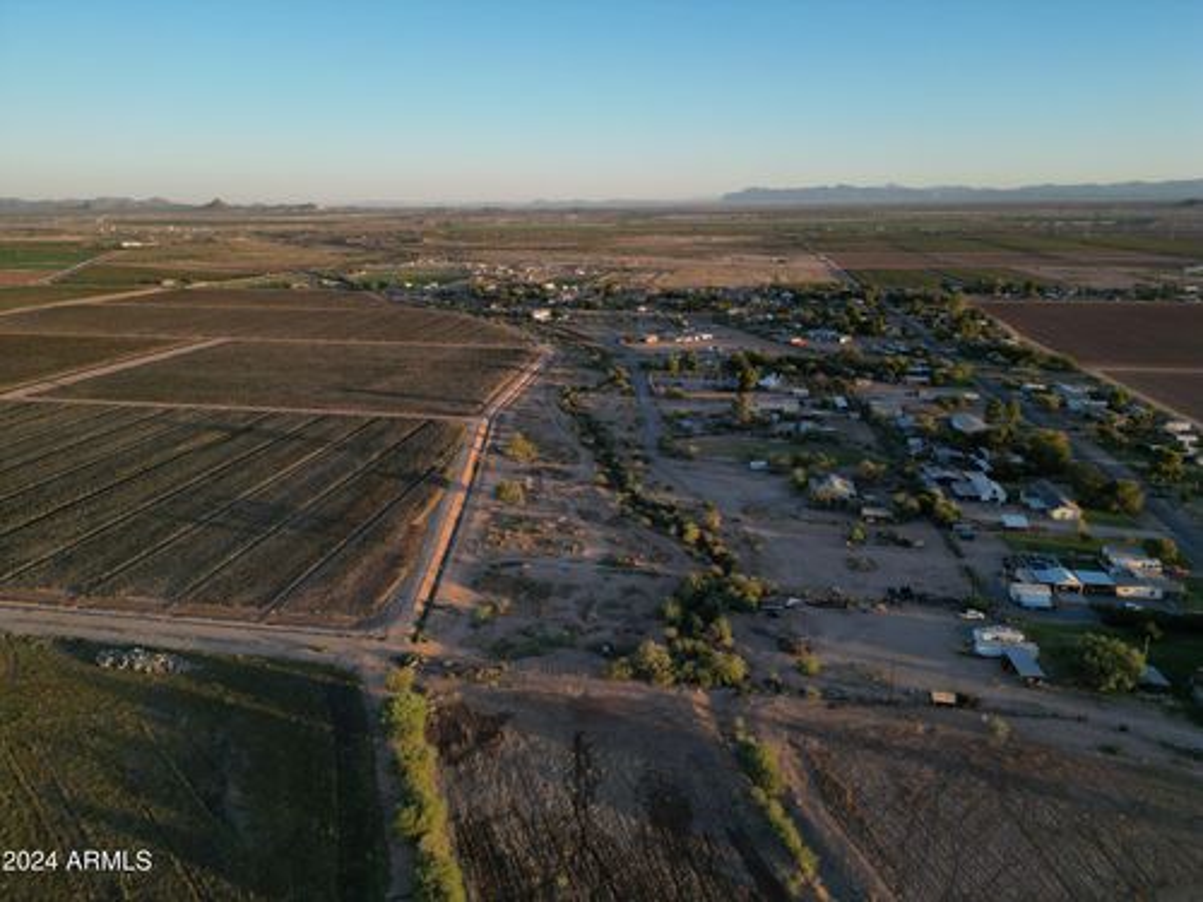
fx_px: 834
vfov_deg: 56.8
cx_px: 602
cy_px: 451
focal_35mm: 24
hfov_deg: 71.6
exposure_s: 1/1000
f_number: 1.7
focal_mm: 6.72
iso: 100
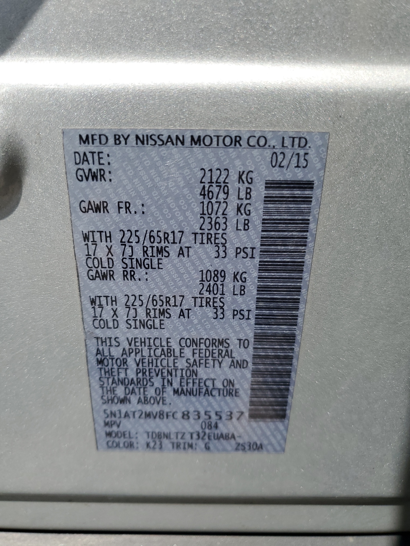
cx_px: 205
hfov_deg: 53.1
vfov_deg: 67.3
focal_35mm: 26
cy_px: 273
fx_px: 411
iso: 50
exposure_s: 1/1667
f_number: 1.5
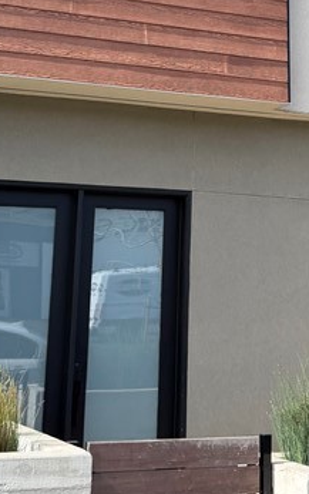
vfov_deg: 26.5
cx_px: 209
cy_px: 46
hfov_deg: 17.3
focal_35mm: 75
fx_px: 1010
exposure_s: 1/1653
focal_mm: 6.76
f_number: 1.78
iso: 80
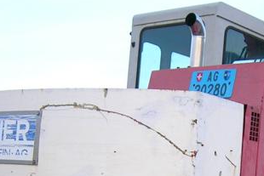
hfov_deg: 21.3
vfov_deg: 13.9
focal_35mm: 94
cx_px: 229
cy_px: 238
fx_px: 690
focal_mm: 5.4
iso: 50
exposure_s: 1/135
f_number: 2.8
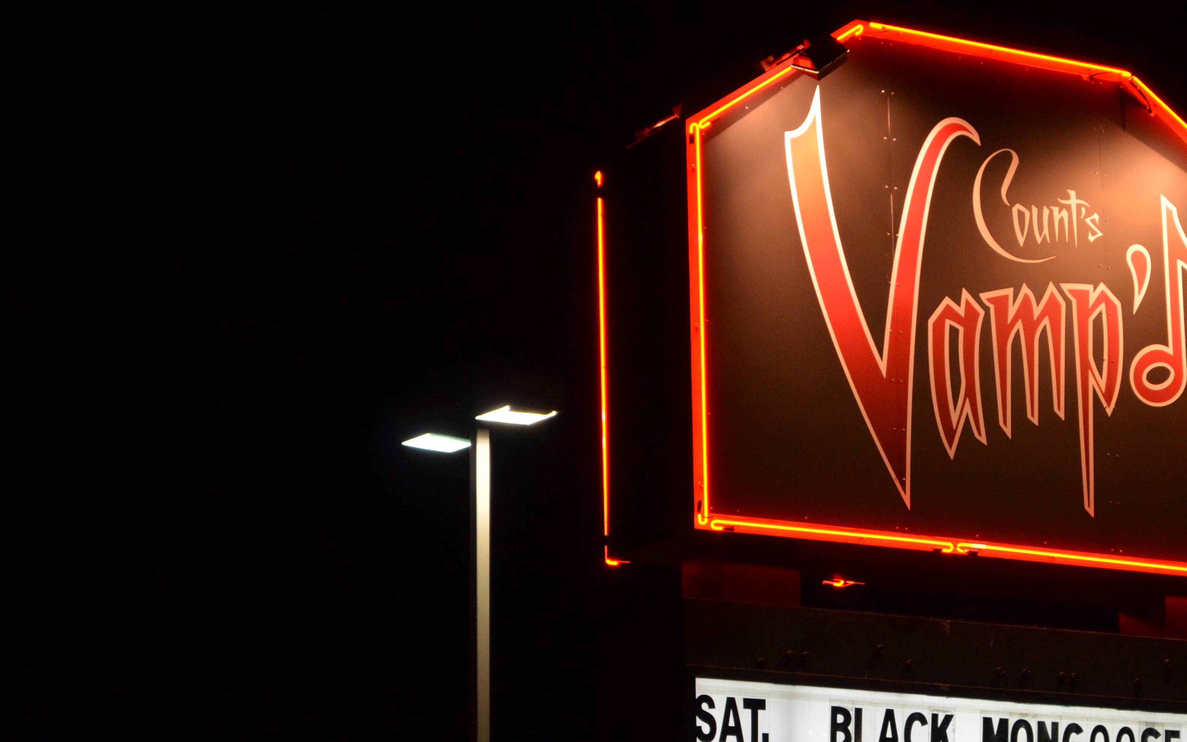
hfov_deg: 16.8
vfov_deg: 10.6
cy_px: 529
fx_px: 4012
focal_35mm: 124
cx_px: 865
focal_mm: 52
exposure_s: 1/40
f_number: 5.6
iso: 800
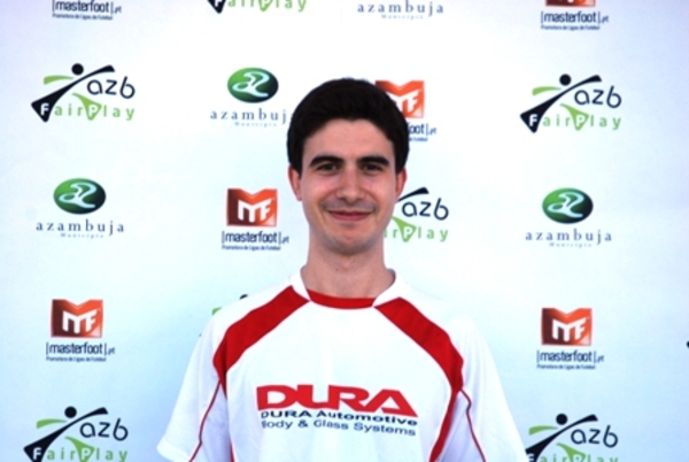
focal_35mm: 82
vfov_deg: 16.6
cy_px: 231
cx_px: 344
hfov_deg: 24.6
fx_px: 1581
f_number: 5.6
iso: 125
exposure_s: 1/125
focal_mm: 55
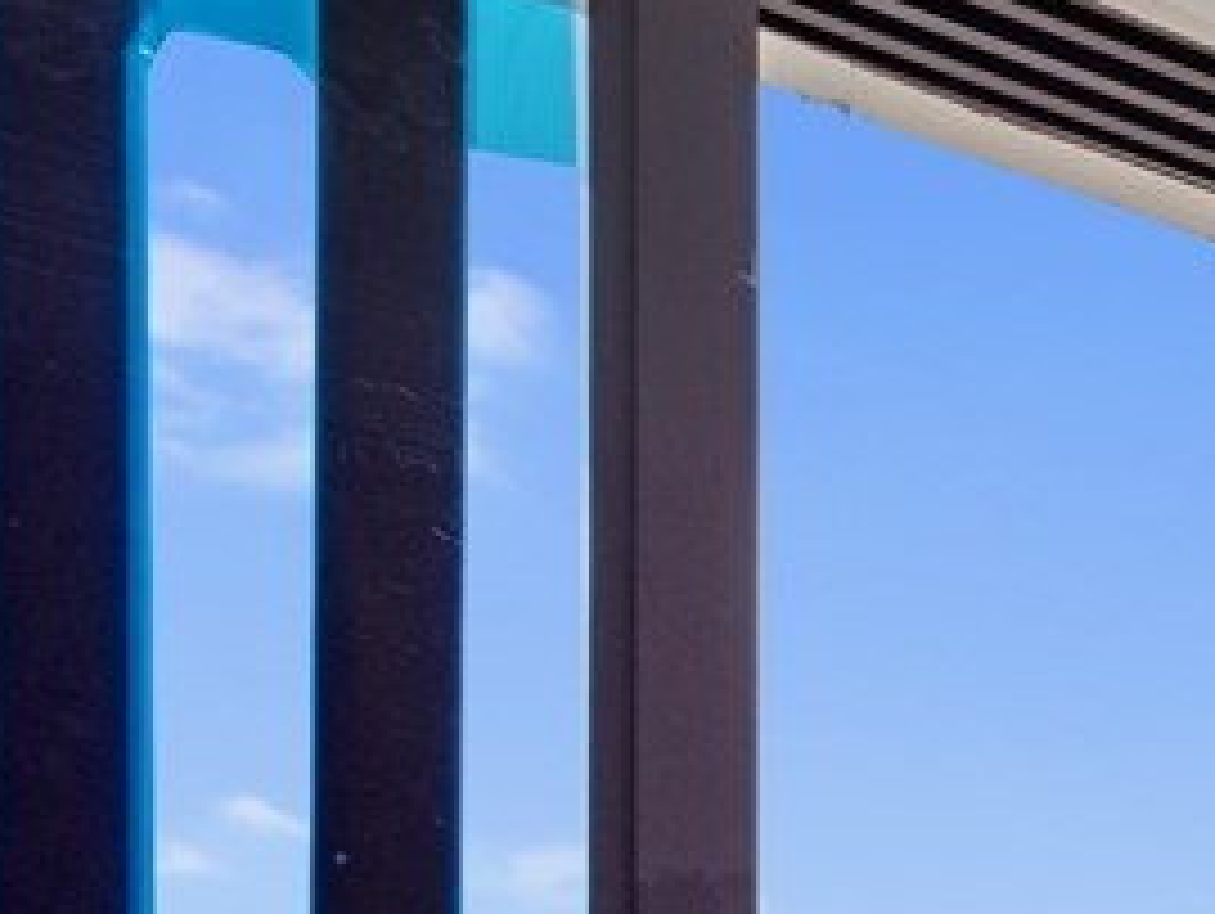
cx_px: 2272
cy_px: 1571
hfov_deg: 21.1
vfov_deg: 20.7
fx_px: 1862
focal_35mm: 53
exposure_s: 1/400
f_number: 7.1
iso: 200
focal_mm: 7
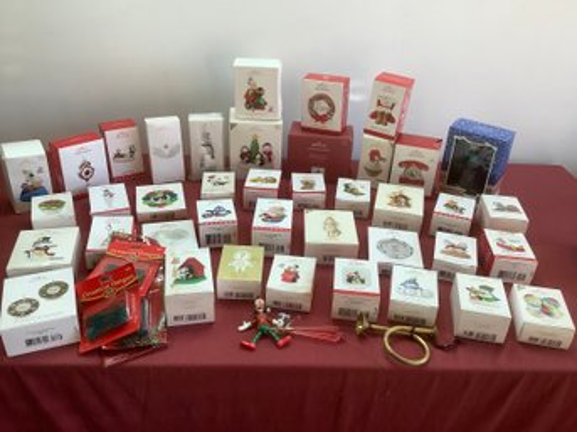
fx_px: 517
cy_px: 216
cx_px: 288
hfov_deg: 58.4
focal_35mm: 31
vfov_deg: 45.4
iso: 80
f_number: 2.4
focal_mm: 3.3
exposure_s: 1/120
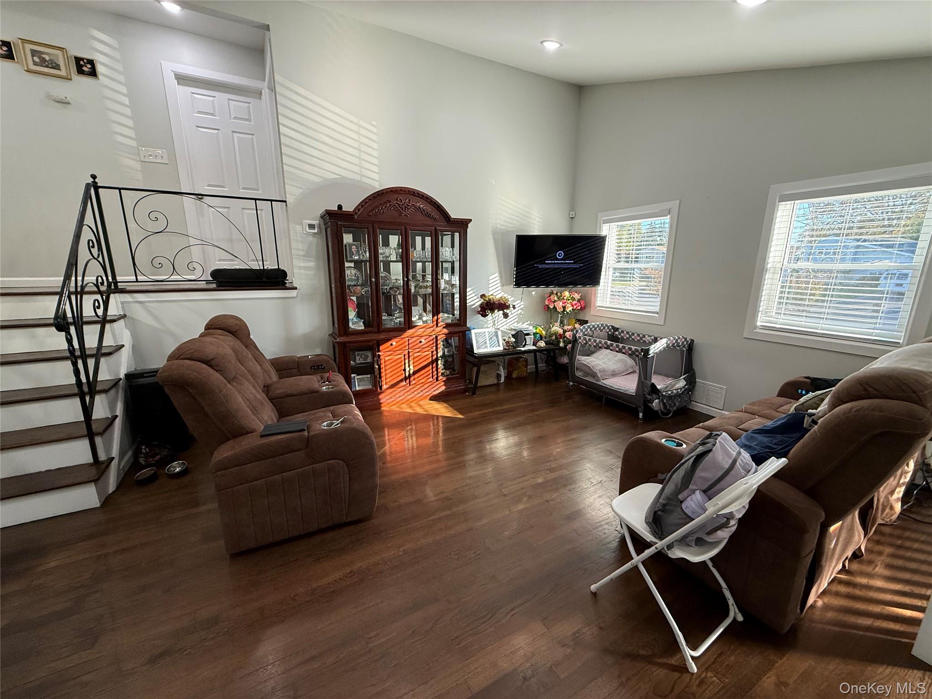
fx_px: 377
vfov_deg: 85.7
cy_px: 350
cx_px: 466
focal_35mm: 14
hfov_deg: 102.1
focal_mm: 2.22
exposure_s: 1/120
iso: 200
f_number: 2.2
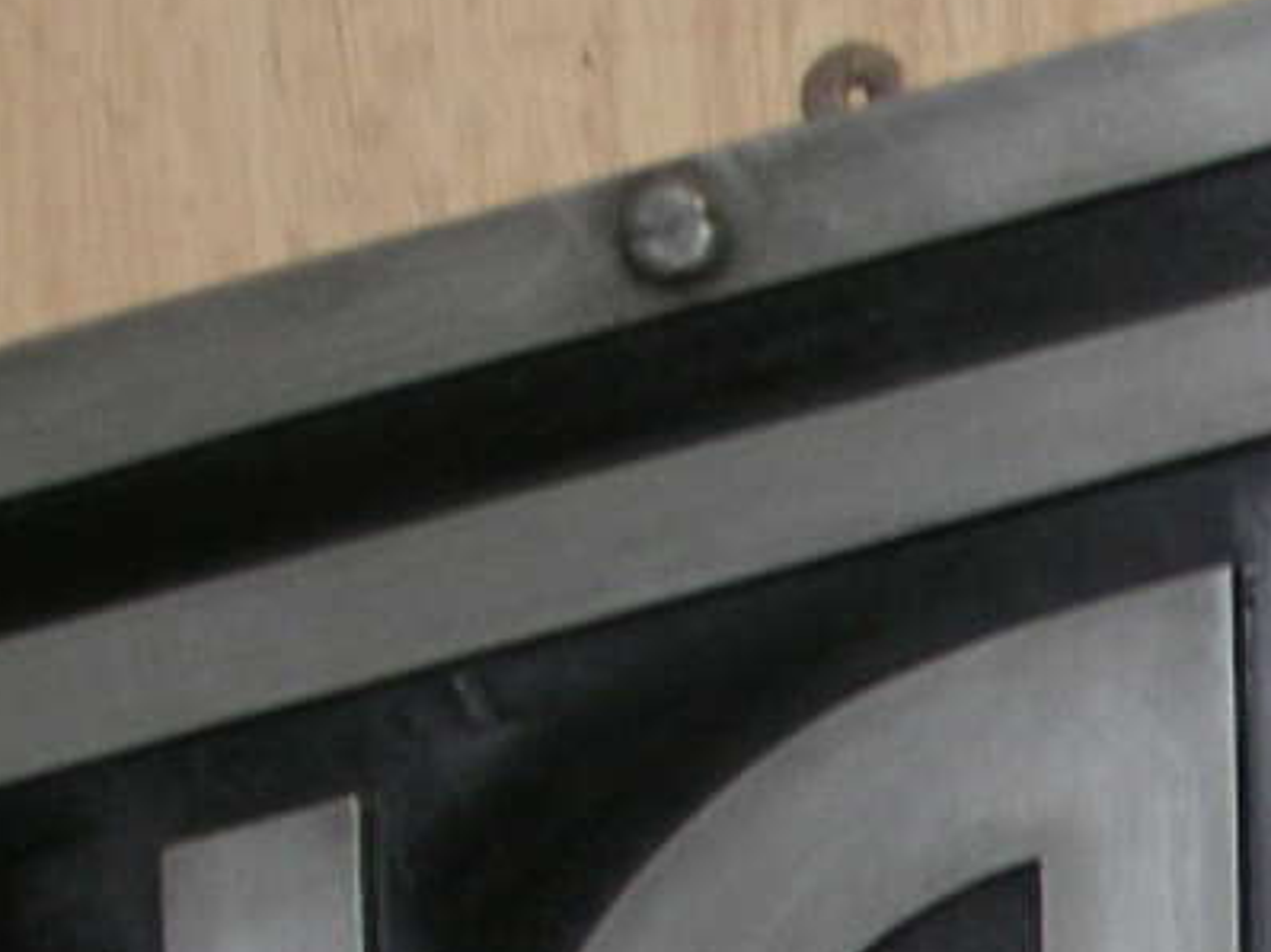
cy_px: 1067
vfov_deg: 7.9
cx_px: 2299
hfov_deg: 10.0
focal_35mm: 186
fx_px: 6825
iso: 160
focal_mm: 7.8
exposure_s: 1/40
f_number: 2.8
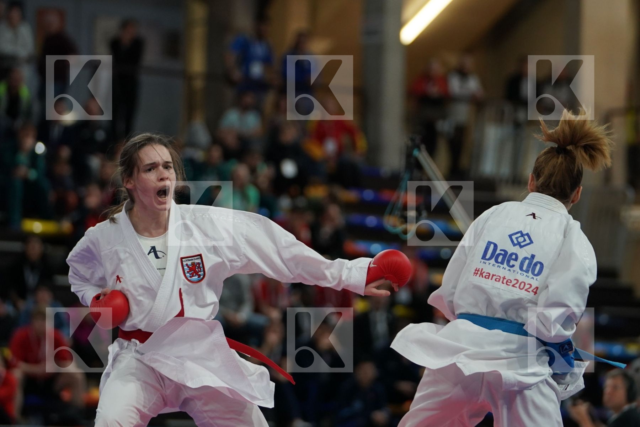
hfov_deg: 10.2
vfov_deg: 6.8
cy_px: 214
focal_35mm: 202
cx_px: 320
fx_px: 3591
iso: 1250
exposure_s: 1/1000
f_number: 2.8
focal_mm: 135
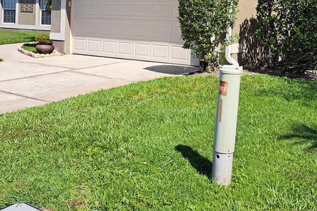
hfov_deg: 44.1
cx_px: 199
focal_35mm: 44
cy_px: 16
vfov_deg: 29.1
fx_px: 387
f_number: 1.8
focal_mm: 5.23
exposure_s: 1/1506
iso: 50
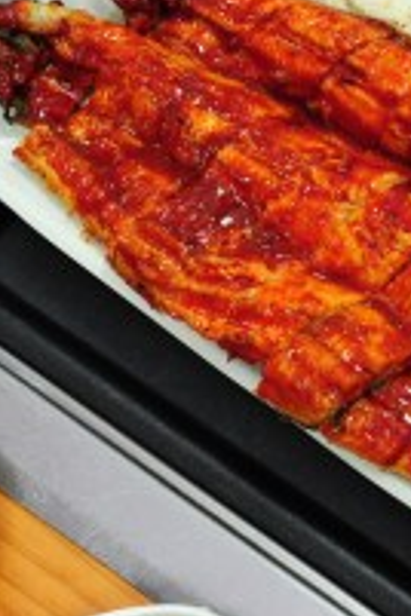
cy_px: 185
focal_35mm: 116
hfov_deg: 11.4
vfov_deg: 17.6
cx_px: 577
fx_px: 1986
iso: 400
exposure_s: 1/30
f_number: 4.5
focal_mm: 32
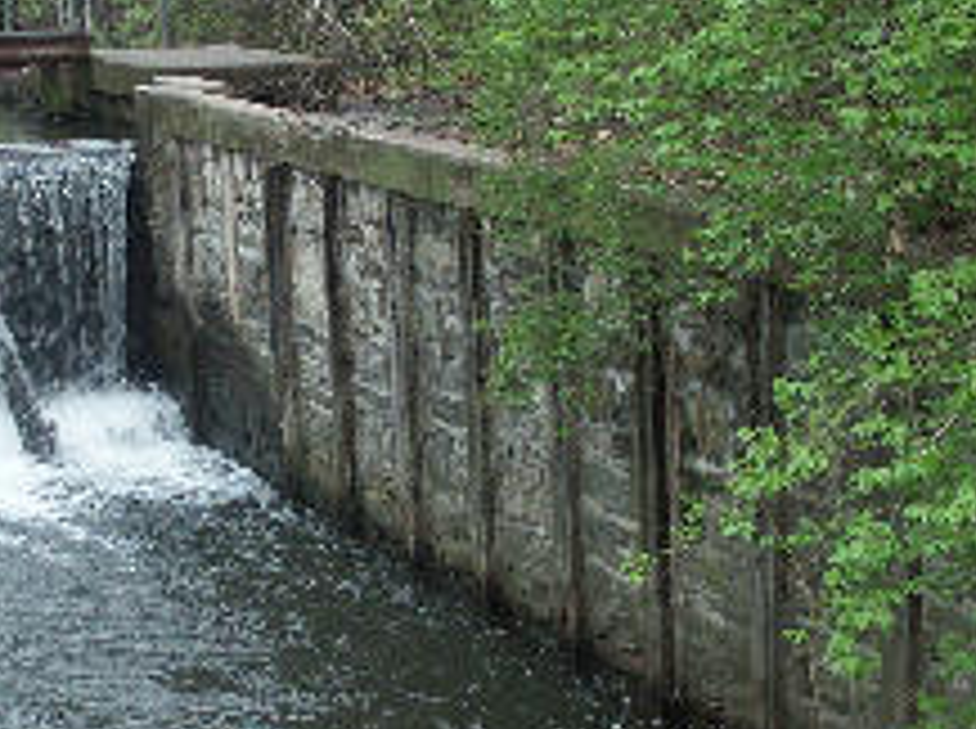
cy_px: 464
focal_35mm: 96
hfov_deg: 20.3
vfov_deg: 15.3
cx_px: 245
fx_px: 2702
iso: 100
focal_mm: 10.02
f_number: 3.5
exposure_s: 1/80
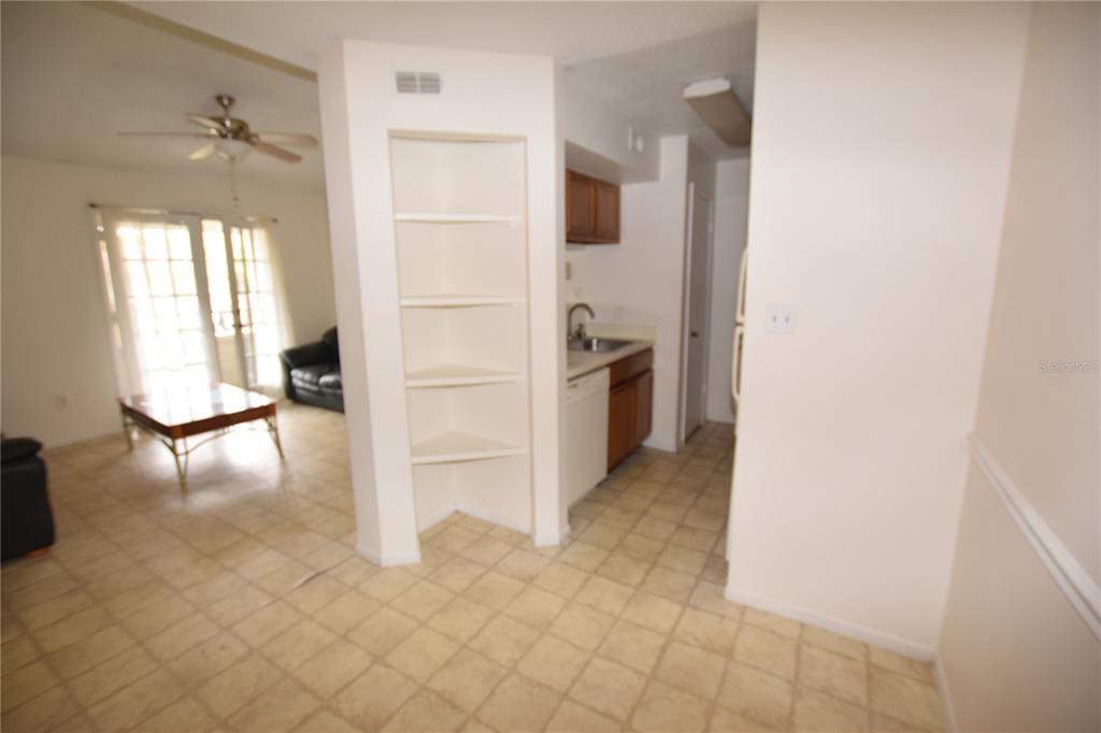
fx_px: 459
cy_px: 366
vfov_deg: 77.3
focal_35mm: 15
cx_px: 550
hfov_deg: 100.4
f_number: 4
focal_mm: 10
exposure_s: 1/60
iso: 800
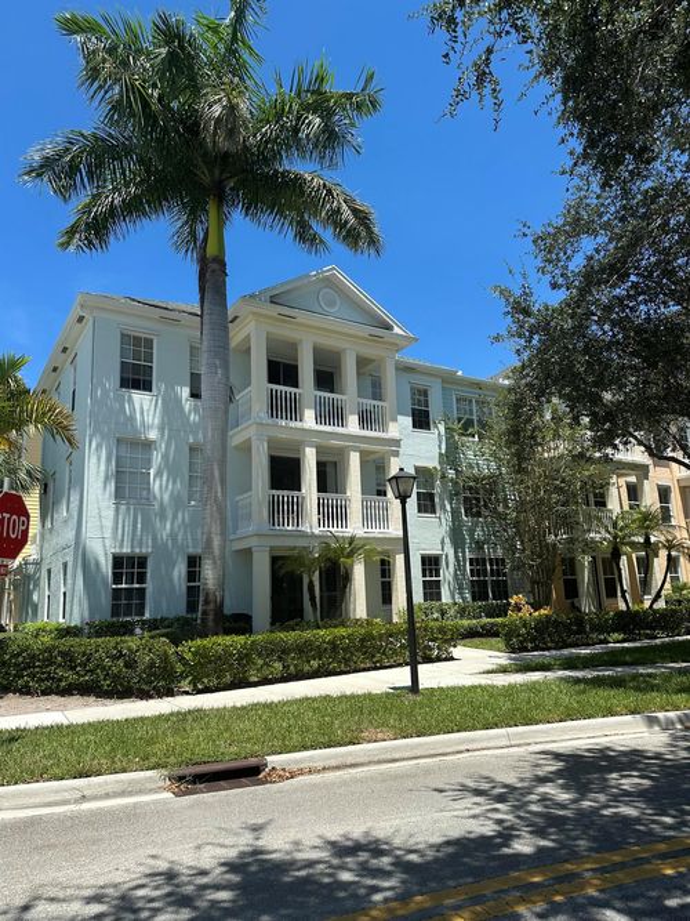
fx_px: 638
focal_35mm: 24
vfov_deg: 71.6
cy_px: 460
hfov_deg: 56.8
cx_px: 345
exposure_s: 1/4016
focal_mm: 6.86
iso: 80
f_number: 1.78
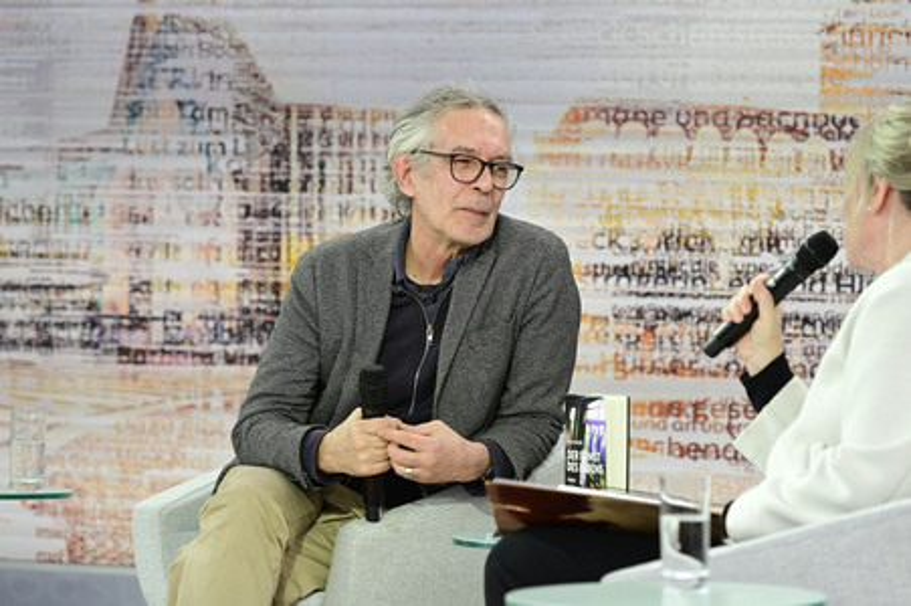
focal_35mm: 145
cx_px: 456
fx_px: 3667
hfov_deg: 14.2
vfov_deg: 9.4
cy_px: 303
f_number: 4
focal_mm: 145
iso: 640
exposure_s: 1/320
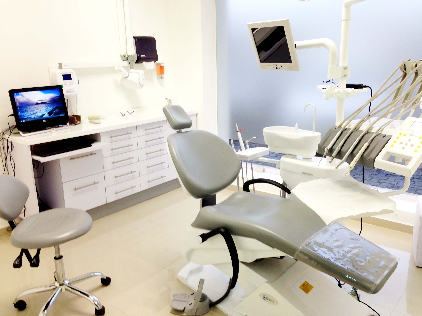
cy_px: 158
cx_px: 211
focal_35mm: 33
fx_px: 402
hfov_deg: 55.4
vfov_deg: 42.9
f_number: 2.4
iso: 50
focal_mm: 4.13
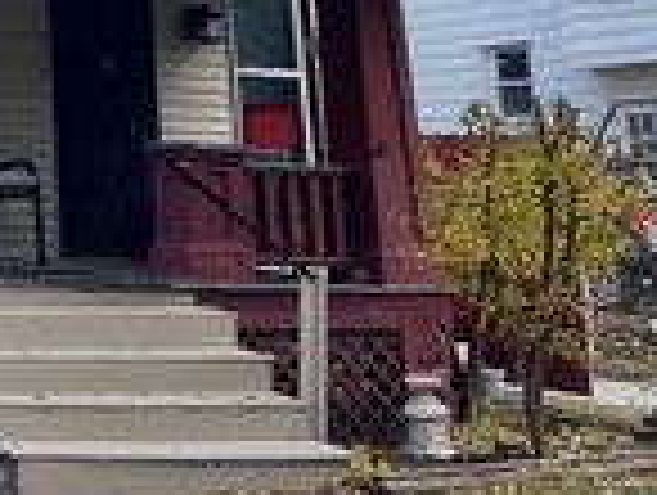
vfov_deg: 15.7
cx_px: -328
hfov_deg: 19.2
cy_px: -169
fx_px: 1692
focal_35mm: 89
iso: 32
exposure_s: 1/963
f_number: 1.6
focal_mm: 4.2
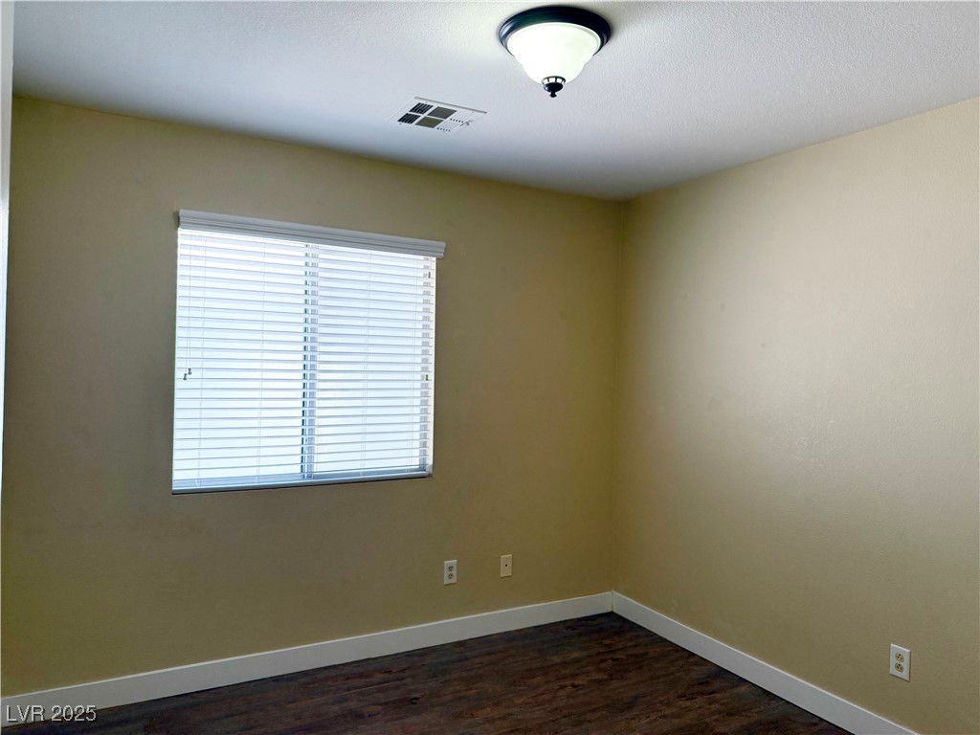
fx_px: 679
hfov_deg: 71.6
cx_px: 490
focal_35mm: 24
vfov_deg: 56.8
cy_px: 368
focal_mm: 6.76
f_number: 1.78
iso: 160
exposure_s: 1/195
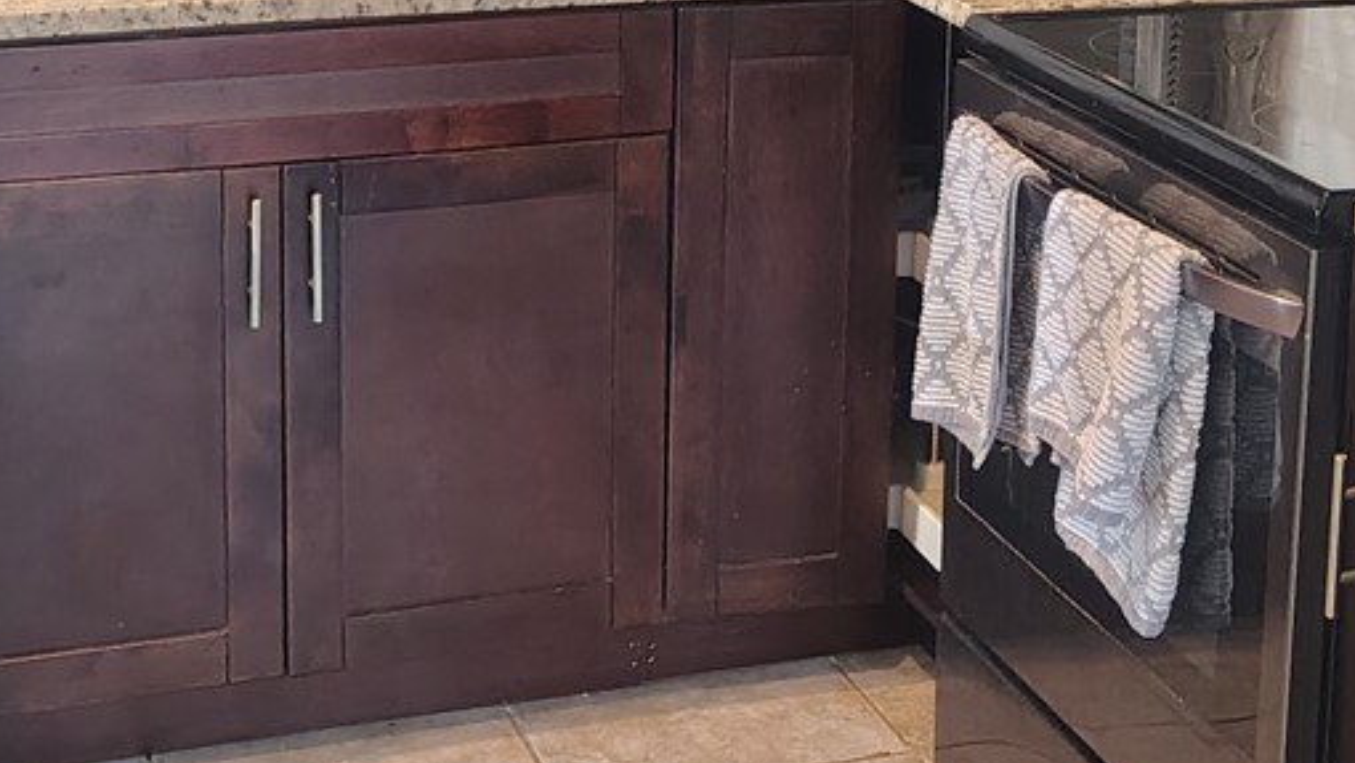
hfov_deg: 25.9
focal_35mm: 82
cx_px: 765
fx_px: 2947
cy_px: -154
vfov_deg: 14.3
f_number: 1.8
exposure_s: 1/60
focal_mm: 5.56
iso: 1946
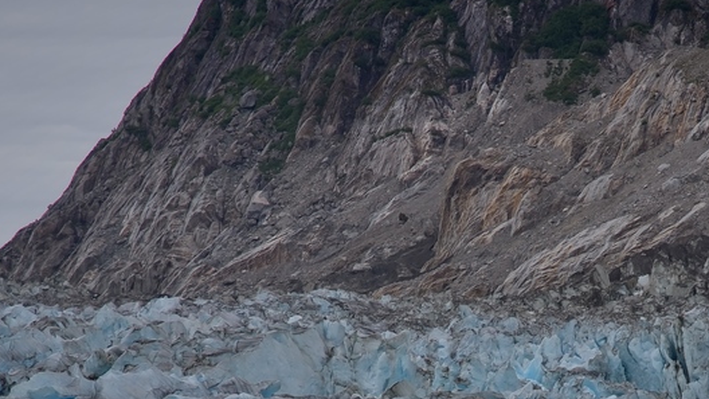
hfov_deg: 7.1
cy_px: 535
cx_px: 536
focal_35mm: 305
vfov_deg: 4.0
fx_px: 5734
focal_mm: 120
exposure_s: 1/250
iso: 100
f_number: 5.6
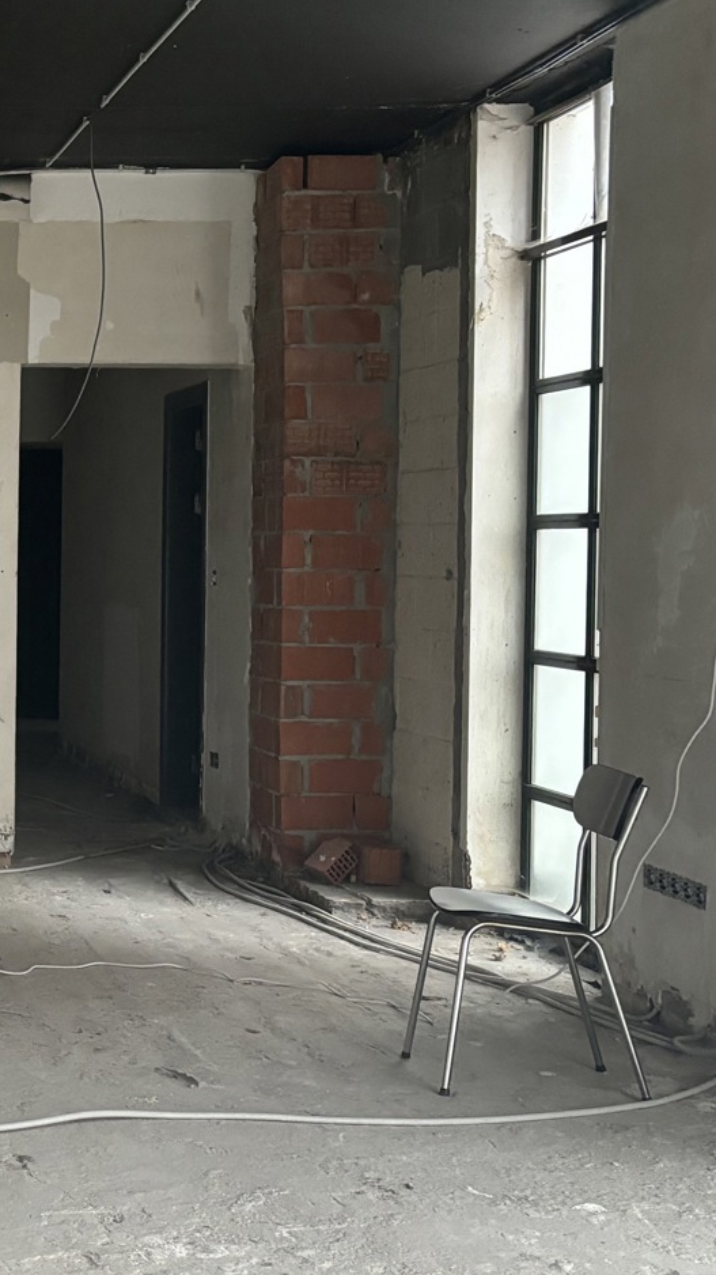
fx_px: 1959
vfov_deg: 36.0
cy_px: 549
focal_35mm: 58
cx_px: -372
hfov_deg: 18.3
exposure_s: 1/60
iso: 400
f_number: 1.6
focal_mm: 5.96
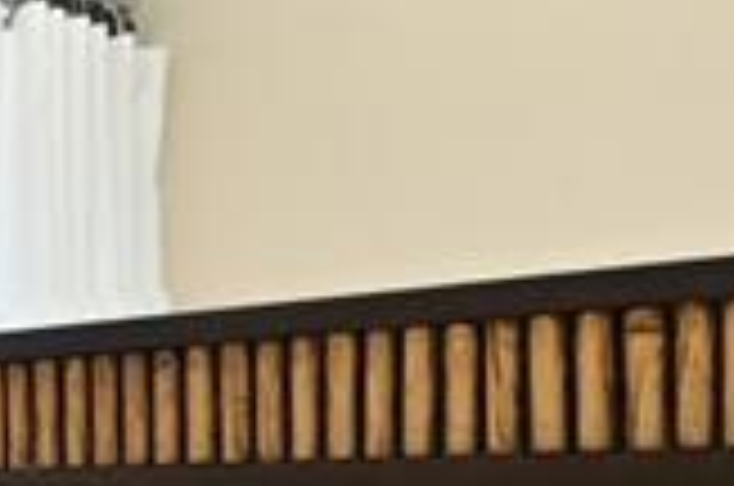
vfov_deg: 15.0
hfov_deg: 18.7
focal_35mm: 88
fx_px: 1791
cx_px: -531
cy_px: 554
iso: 400
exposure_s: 1/100
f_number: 8
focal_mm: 14
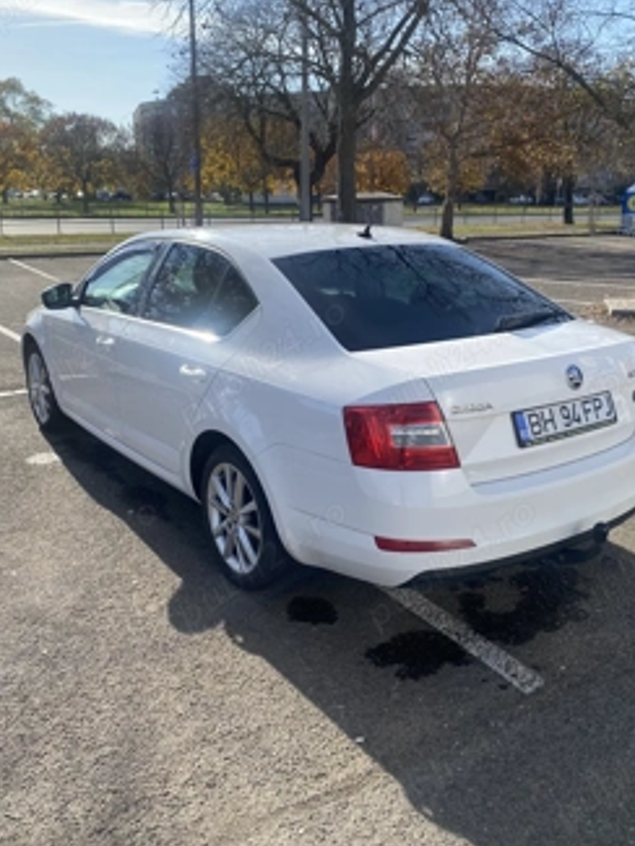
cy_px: 403
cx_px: 341
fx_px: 782
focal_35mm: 32
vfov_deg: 56.8
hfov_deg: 44.2
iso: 32
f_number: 1.8
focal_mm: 4.25
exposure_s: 1/2105
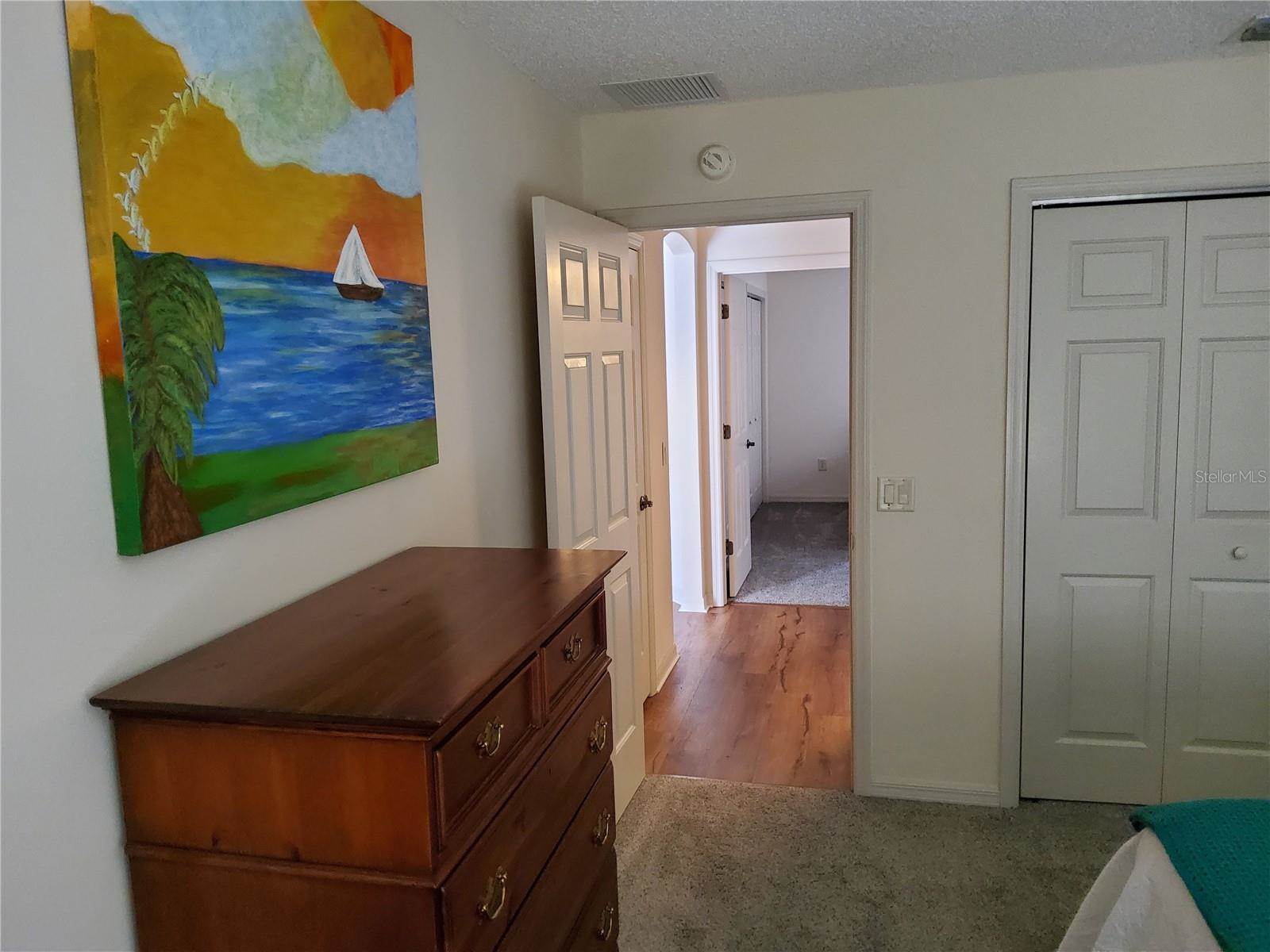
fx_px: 954
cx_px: 635
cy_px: 476
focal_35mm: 26
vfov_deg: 53.1
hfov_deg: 67.3
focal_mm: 3.08
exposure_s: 1/50
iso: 800
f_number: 2
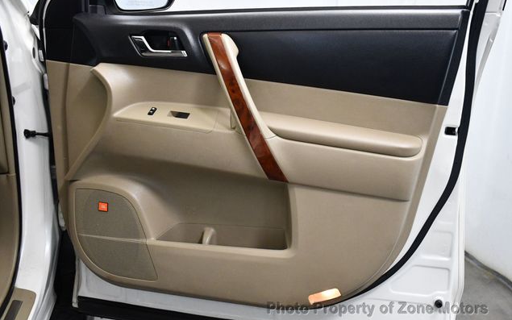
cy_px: 152
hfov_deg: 52.7
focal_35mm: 37
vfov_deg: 34.4
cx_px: 257
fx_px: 516
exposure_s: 1/125
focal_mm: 18
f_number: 3.5
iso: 2000
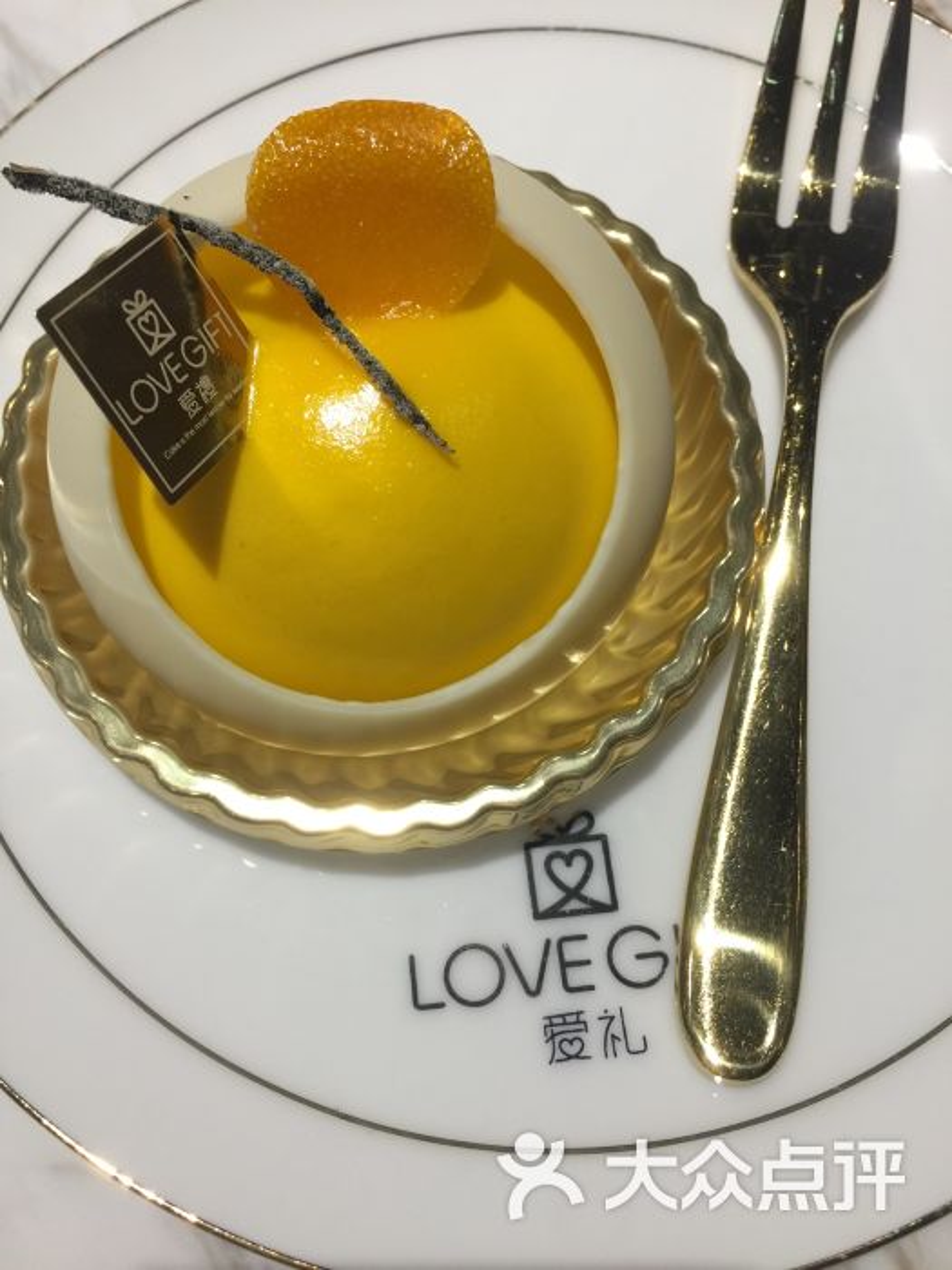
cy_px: 635
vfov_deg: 61.7
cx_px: 476
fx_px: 1063
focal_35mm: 29
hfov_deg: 48.2
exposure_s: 1/33
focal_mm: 4.15
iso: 40
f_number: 2.2
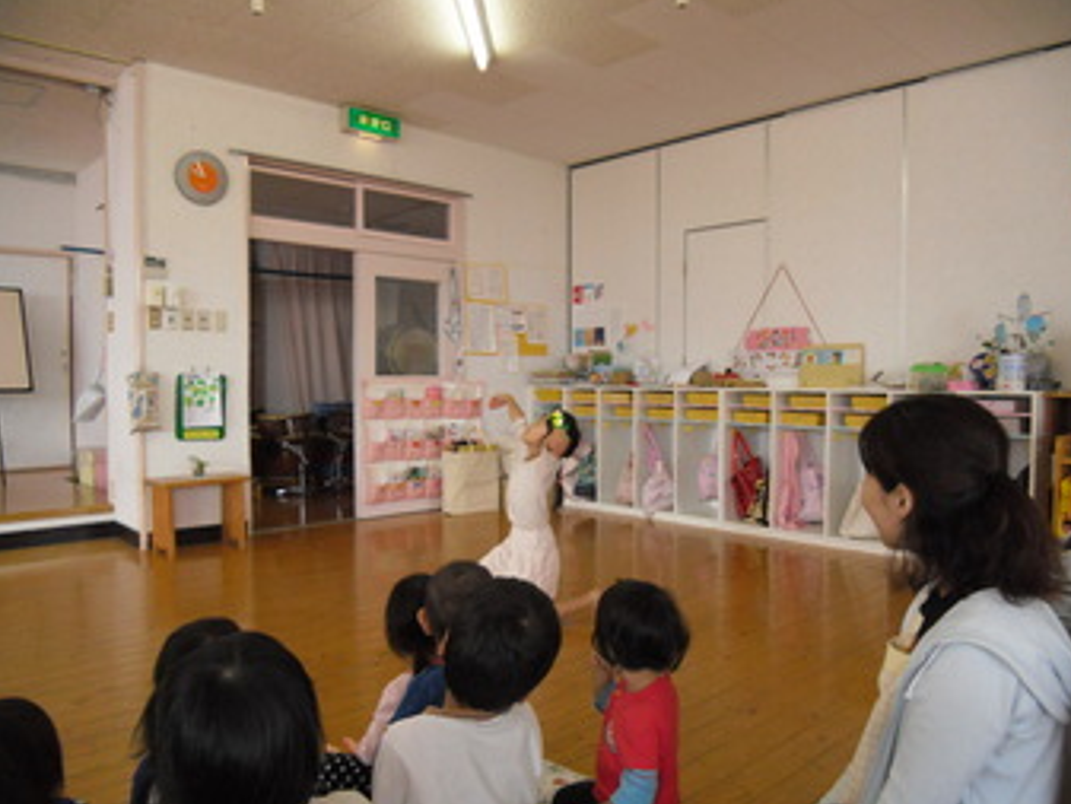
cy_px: 407
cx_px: 550
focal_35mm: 28
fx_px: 867
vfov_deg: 49.8
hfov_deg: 63.4
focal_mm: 4.9
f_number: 3.2
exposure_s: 1/100
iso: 400
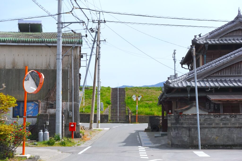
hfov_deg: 36.2
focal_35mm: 55
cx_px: 121
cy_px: 80
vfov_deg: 24.6
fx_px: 370
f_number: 5.6
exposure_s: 1/125
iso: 125
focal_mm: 20.05
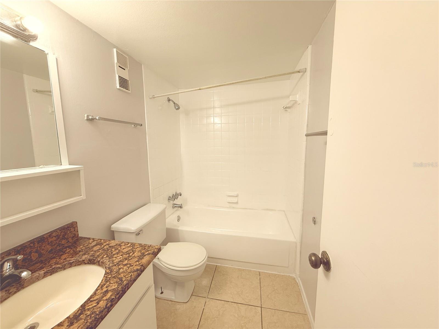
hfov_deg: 102.1
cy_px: 164
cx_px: 220
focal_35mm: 14
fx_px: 178
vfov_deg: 85.7
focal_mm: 2.22
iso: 125
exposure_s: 1/120
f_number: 2.2
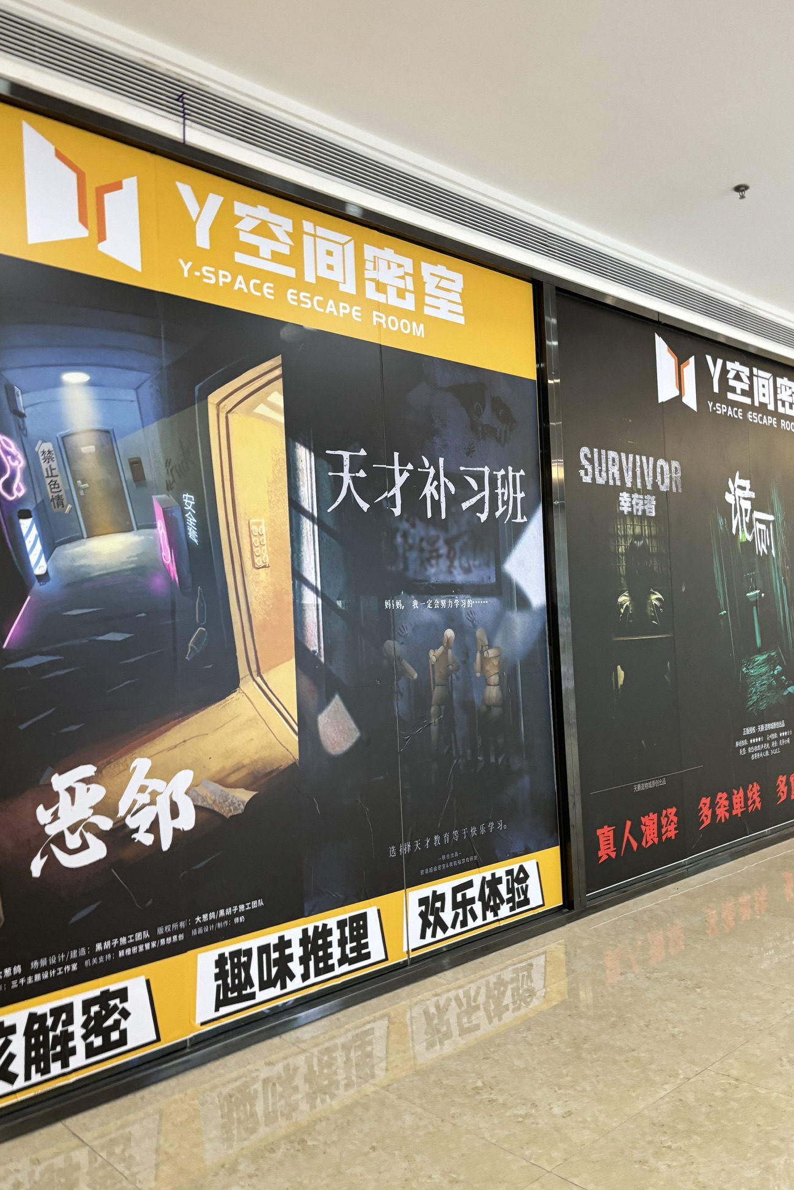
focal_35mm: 28
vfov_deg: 65.5
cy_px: 609
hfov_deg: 46.4
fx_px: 926
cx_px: 383
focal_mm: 5.96
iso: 200
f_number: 1.6
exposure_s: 1/50
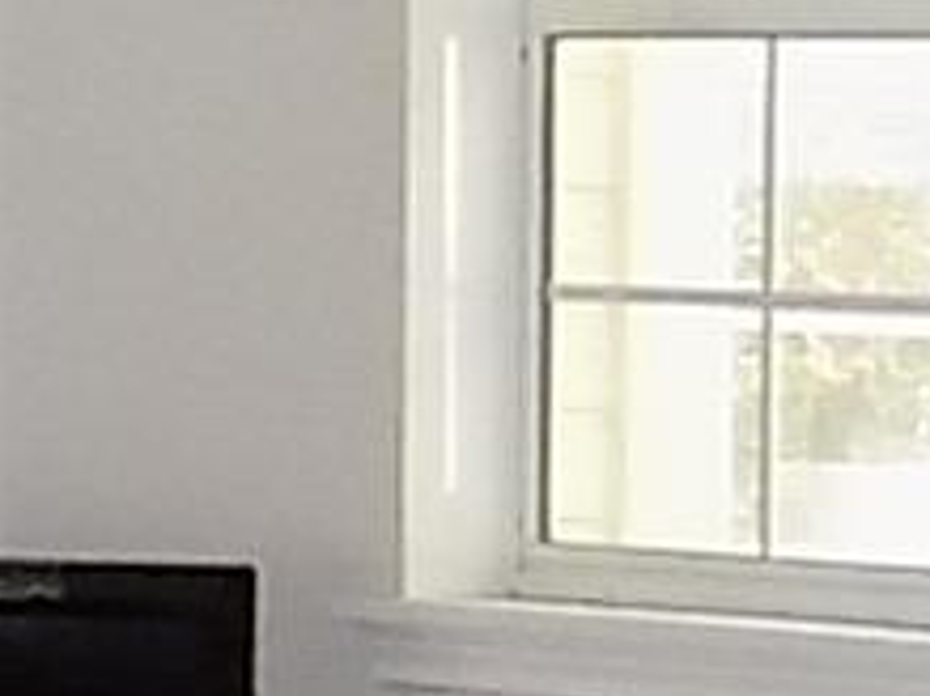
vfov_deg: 4.9
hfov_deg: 6.4
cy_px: 1222
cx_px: 1826
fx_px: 8055
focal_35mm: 300
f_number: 3.6
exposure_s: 1/30
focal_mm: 7.3
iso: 500
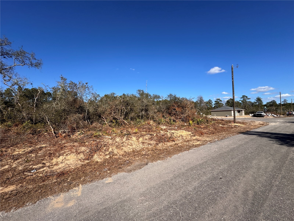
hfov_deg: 102.1
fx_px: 119
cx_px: 147
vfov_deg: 85.7
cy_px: 110
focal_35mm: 14
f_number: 2.2
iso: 50
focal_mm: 2.22
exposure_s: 1/2415
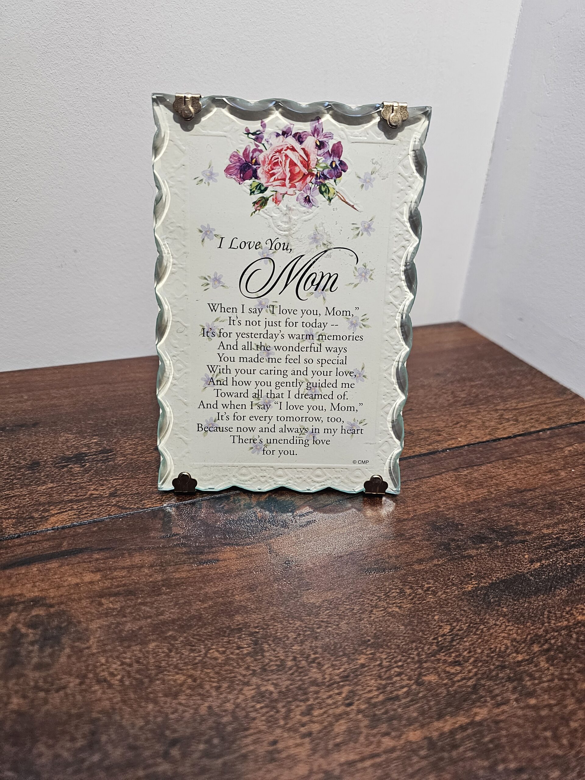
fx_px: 518
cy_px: 390
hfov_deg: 58.9
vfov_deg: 73.9
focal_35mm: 23
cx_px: 292
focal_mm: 6.3
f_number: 1.7
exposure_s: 1/120
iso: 160
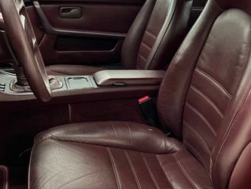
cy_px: 70
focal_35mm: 50
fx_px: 363
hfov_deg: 37.8
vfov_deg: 29.0
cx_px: 165
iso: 640
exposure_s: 1/30
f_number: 1.5
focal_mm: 5.7
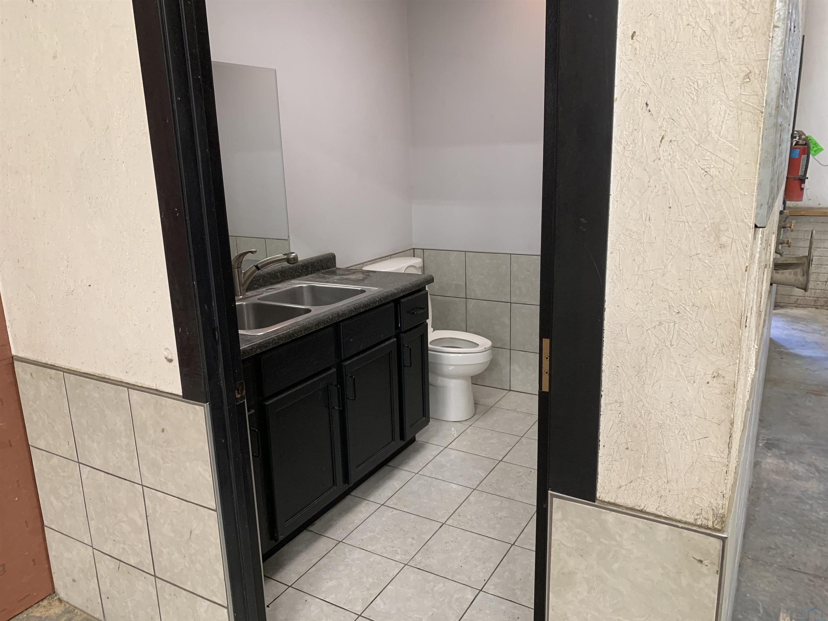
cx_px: 414
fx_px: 622
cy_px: 310
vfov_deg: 53.1
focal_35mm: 26
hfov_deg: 67.3
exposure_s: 1/60
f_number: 1.8
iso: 160
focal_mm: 4.25
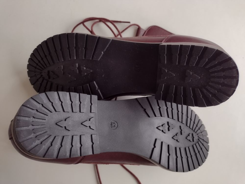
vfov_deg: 51.4
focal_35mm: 27
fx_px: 191
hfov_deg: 65.3
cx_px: 122
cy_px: 92
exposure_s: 1/100
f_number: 1.7
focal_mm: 4.71
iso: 169
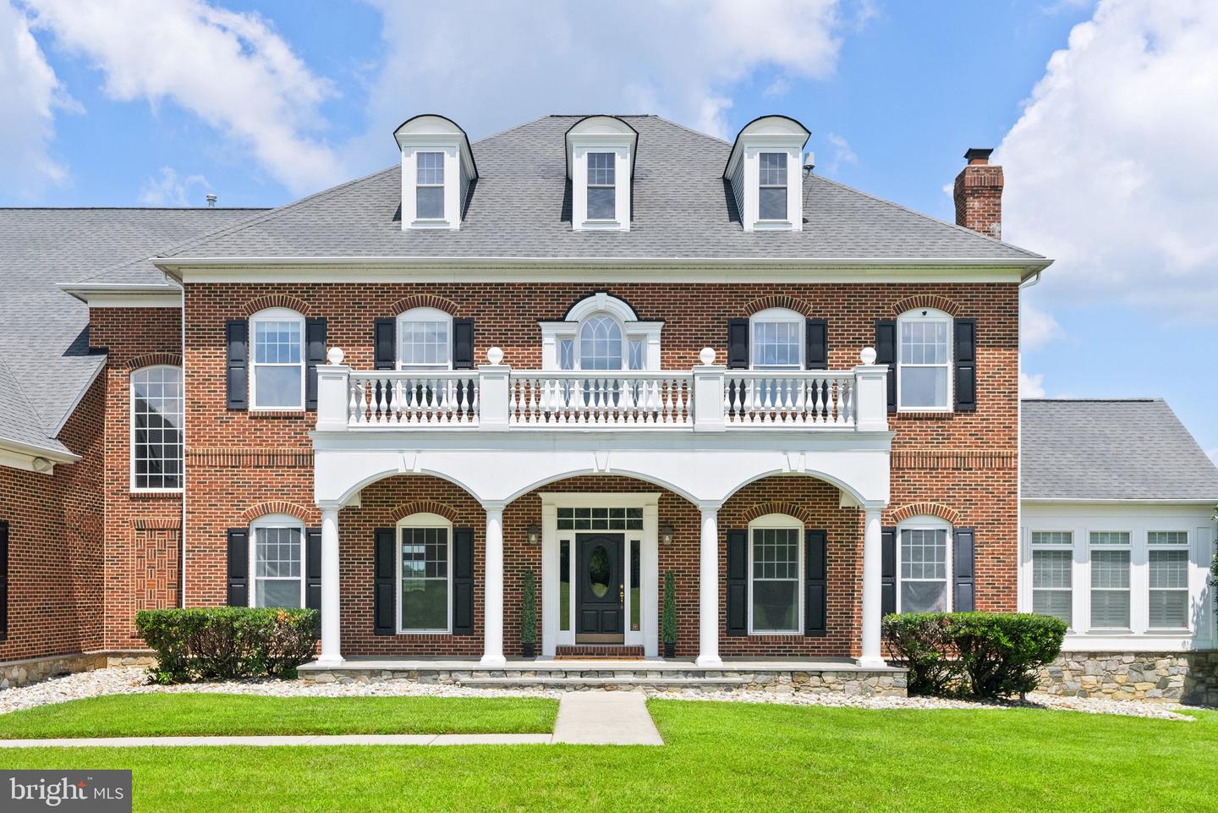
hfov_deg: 57.2
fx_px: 1117
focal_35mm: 33
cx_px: 609
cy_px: 406
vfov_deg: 40.0
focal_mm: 33
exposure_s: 1/2000
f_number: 8
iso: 640
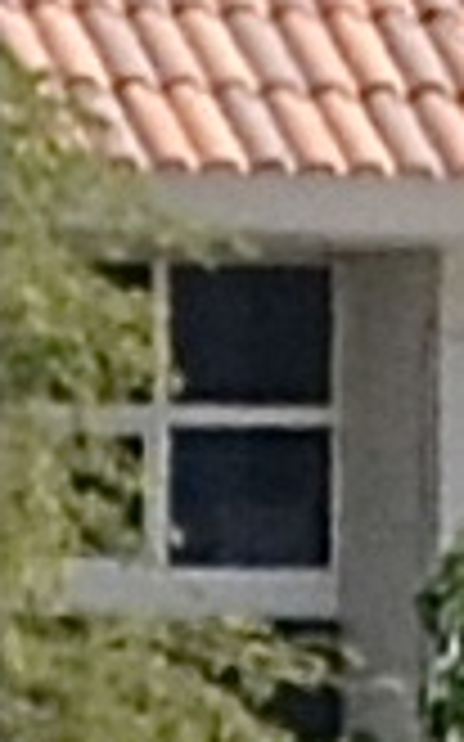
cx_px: 2457
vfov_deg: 2.5
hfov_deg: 1.5
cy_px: 1619
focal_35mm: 837
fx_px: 16951
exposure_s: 1/1600
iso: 400
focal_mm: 55
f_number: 6.3
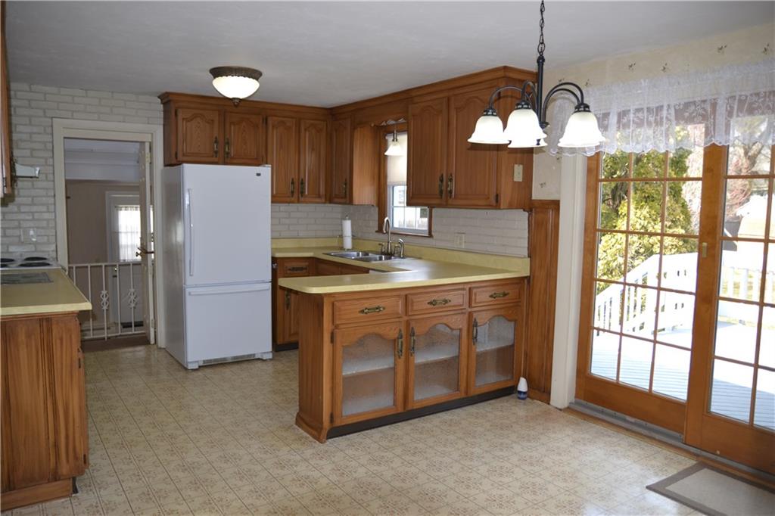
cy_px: 258
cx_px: 388
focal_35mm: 26
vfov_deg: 50.4
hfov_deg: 70.5
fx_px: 549
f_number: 2.8
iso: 100
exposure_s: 1/100
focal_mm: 17
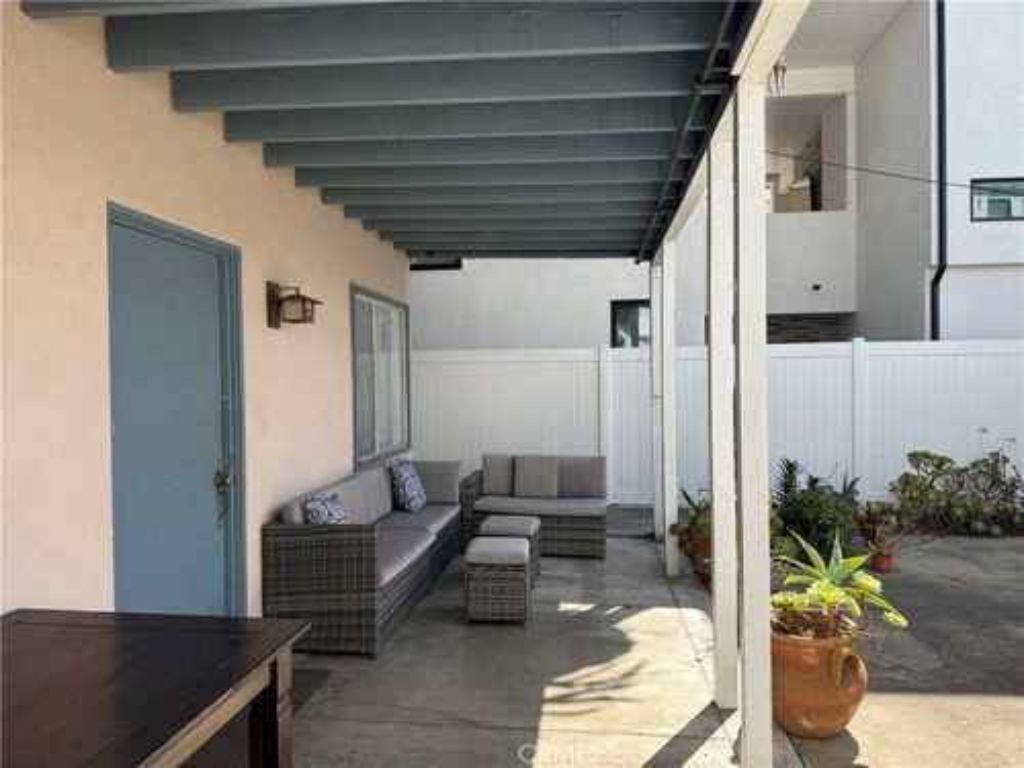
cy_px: 384
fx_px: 710
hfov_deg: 71.6
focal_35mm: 24
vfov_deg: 56.8
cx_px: 512
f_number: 1.78
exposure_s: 1/1553
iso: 80
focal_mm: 6.76
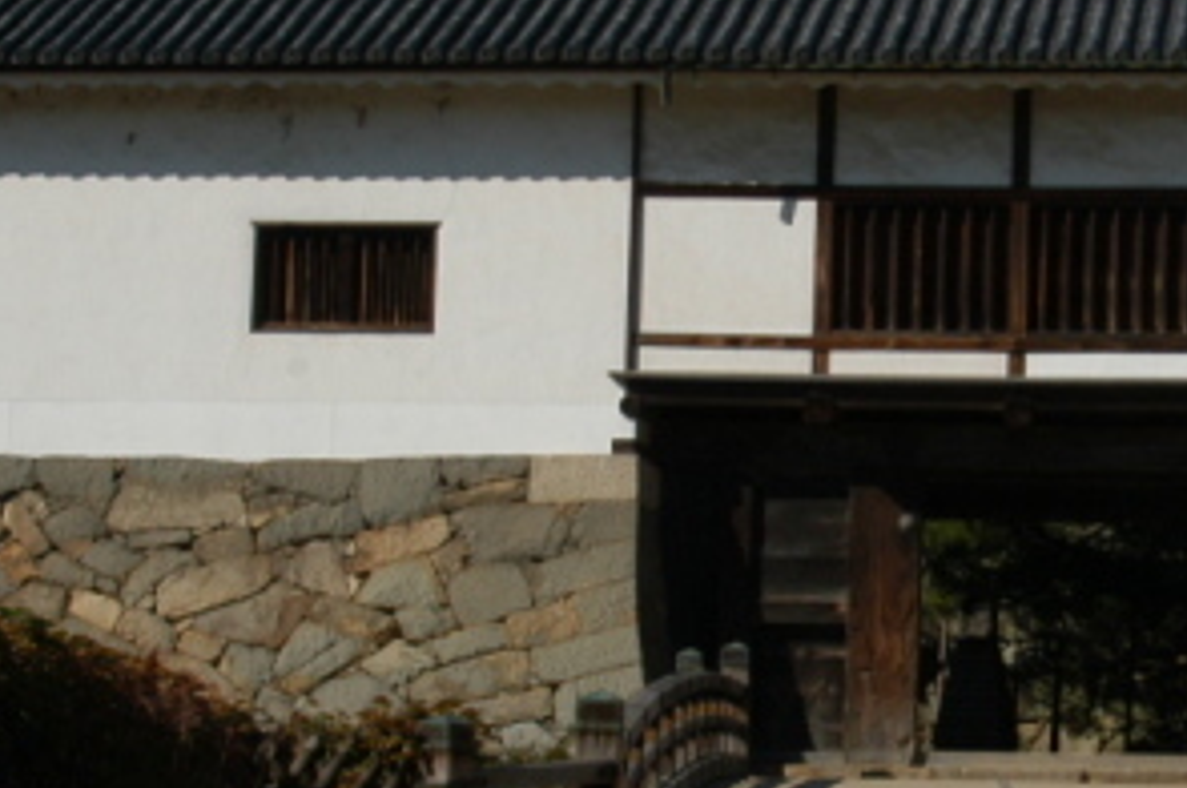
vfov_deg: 10.9
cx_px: 929
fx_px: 4117
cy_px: 436
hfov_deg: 16.3
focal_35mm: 125
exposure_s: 1/500
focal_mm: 24
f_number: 11
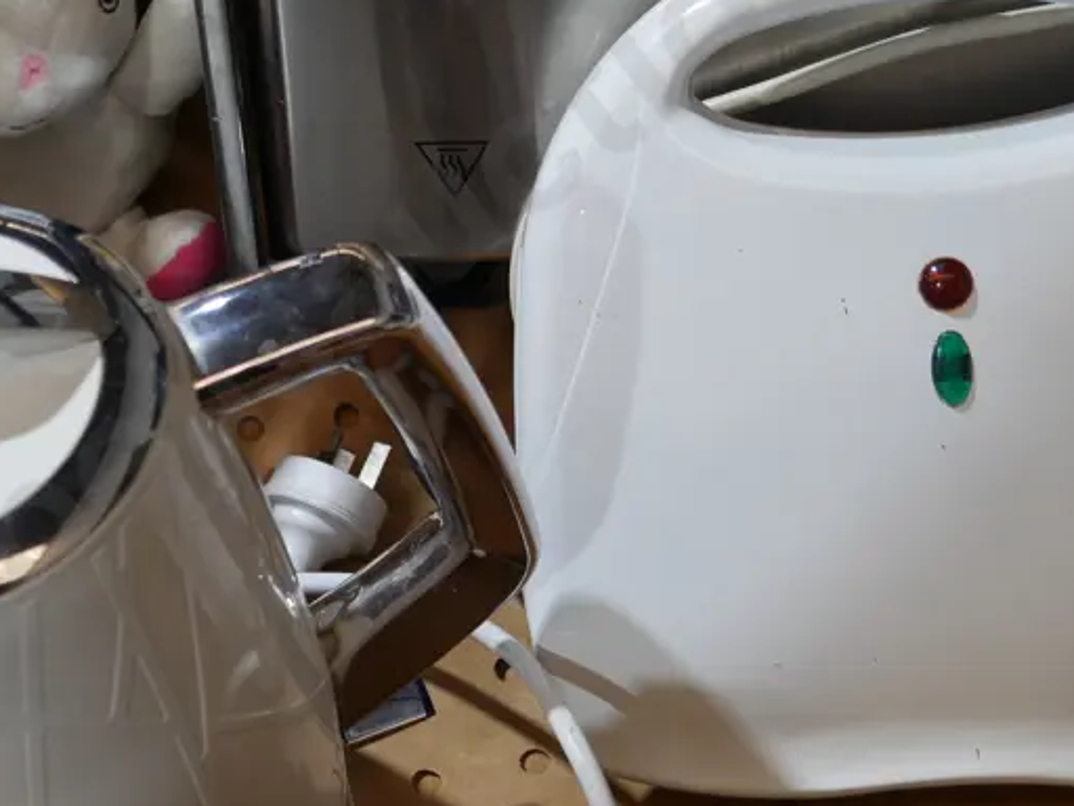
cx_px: 459
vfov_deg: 22.7
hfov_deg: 30.2
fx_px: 1986
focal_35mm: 64
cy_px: 215
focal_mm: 16
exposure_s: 1/60
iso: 250
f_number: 3.6
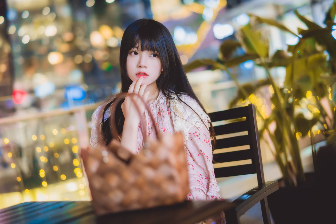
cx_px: 168
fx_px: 467
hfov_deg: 39.6
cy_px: 112
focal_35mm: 50
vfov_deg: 27.0
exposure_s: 1/100
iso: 1600
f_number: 1.4
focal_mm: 50
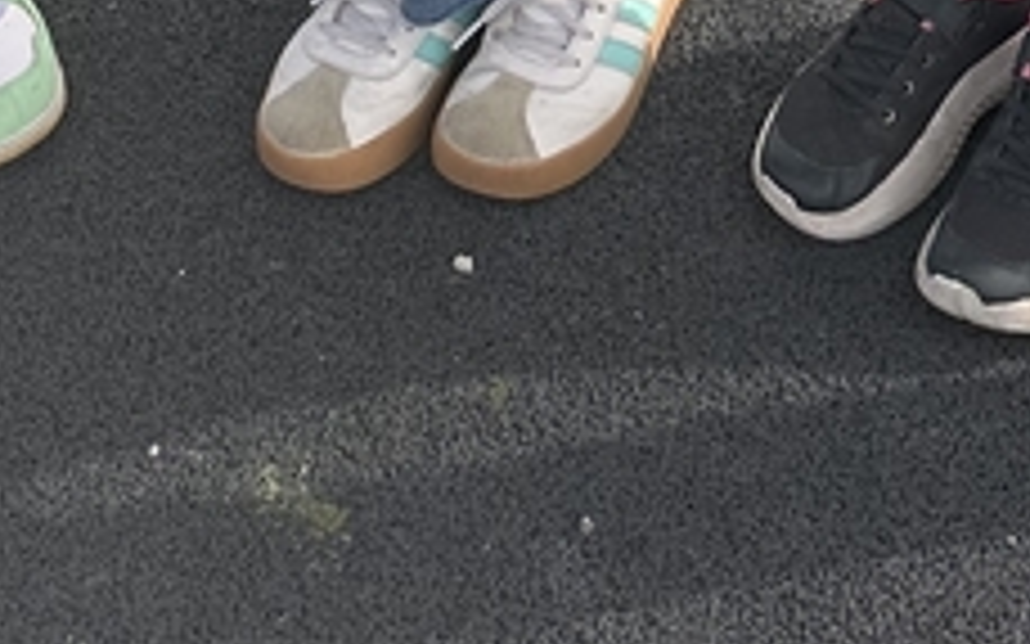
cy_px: -1545
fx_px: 3199
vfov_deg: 8.6
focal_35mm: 114
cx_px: 702
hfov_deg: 18.2
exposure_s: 1/3155
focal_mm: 6.86
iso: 80
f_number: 1.78
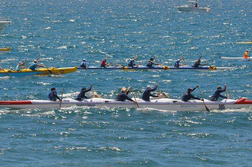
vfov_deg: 2.7
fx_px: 3575
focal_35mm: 512
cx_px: 127
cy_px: 104
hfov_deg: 4.0
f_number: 8
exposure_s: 1/2000
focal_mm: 200
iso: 400
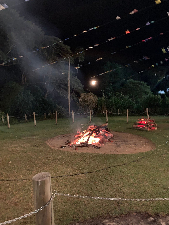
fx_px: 176
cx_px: 83
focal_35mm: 27
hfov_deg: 51.4
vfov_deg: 65.3
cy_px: 111
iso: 500
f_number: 1.8
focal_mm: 4.25
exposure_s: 1/4
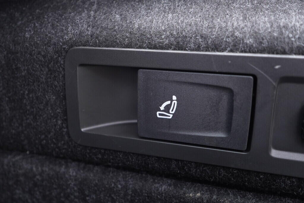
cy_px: 102
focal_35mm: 36
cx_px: 152
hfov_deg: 53.1
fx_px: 304
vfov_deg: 36.9
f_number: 2.8
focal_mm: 24
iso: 800
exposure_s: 1/40
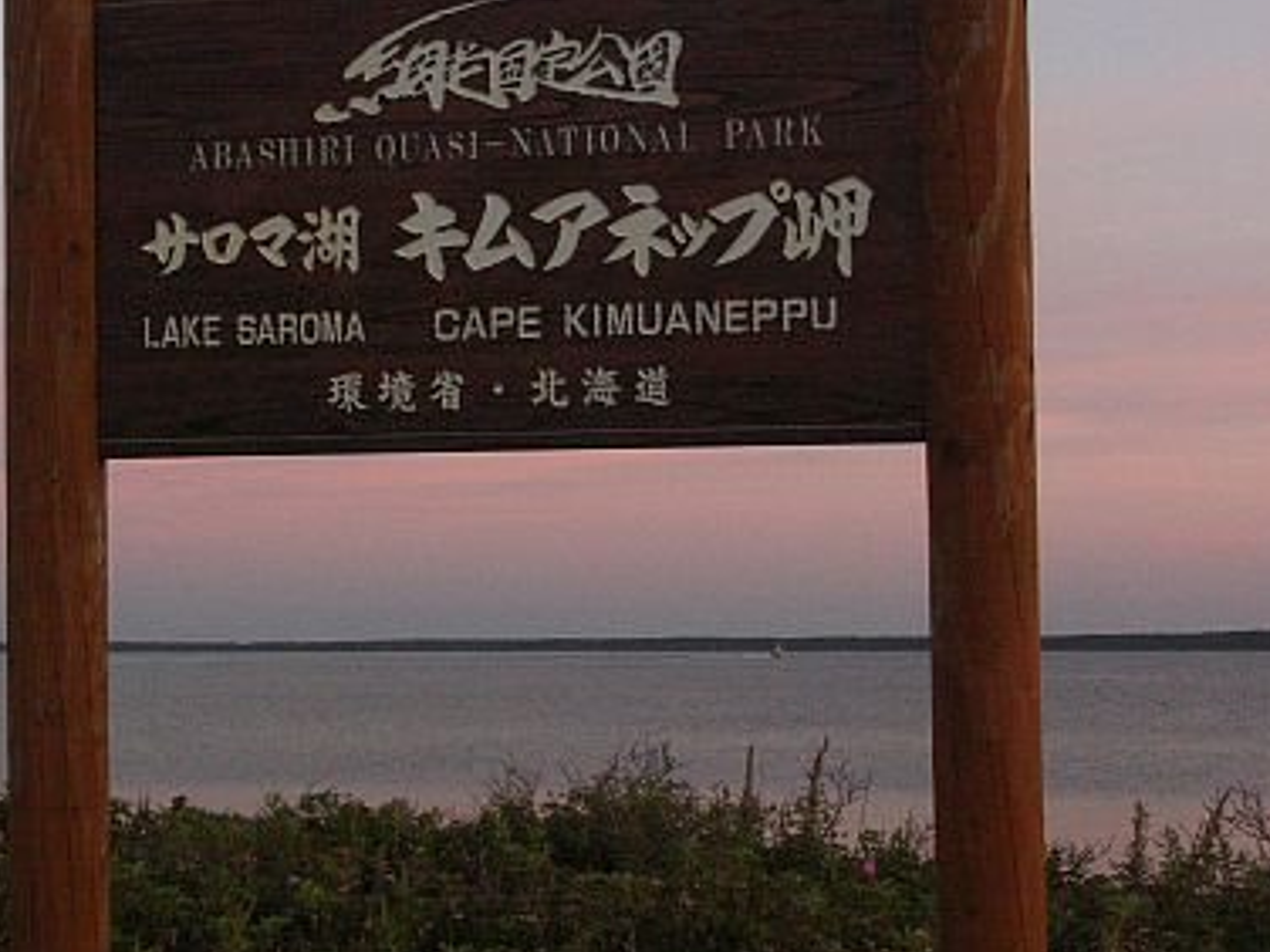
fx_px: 2495
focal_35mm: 68
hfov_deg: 28.4
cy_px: 483
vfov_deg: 21.6
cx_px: 446
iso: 400
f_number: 4.5
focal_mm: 10.4
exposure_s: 1/200
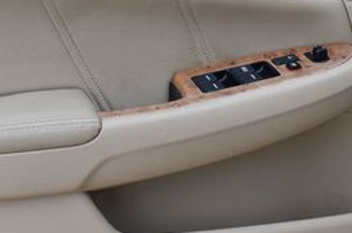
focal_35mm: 88
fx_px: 859
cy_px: 139
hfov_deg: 23.1
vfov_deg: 15.5
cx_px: 189
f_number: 5.6
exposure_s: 1/160
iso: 200
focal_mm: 24
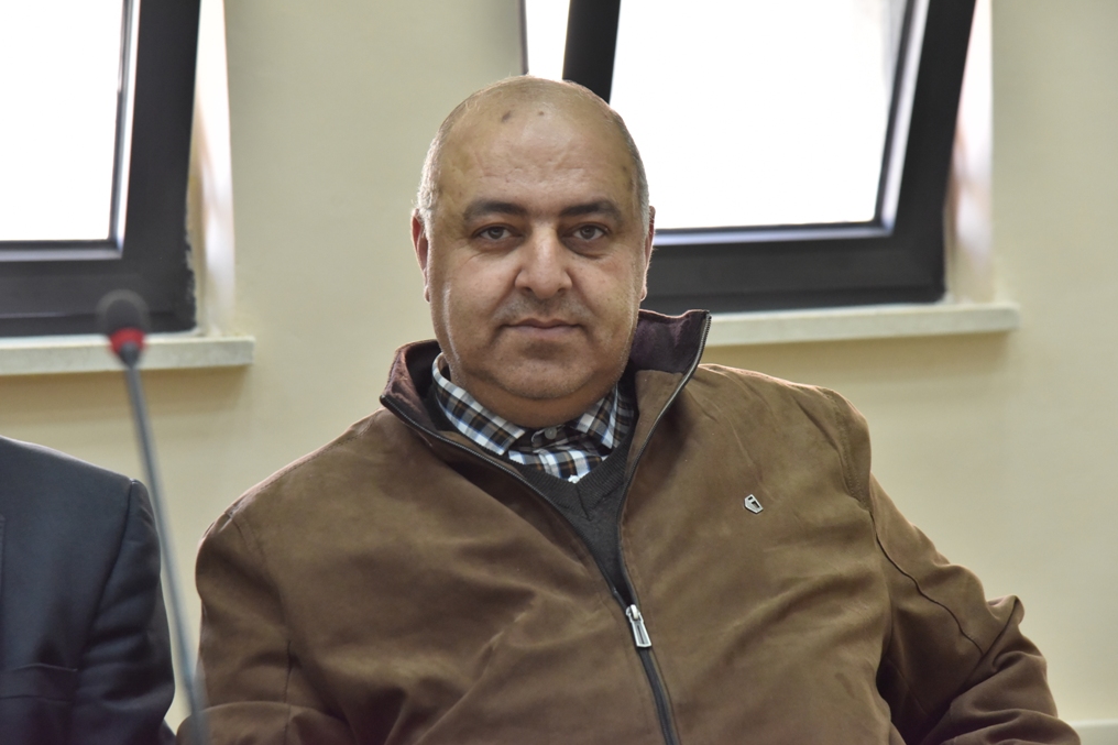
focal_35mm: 121
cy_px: 370
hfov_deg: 16.9
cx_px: 559
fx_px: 3757
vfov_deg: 11.3
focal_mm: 120
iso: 2500
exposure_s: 1/160
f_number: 6.3
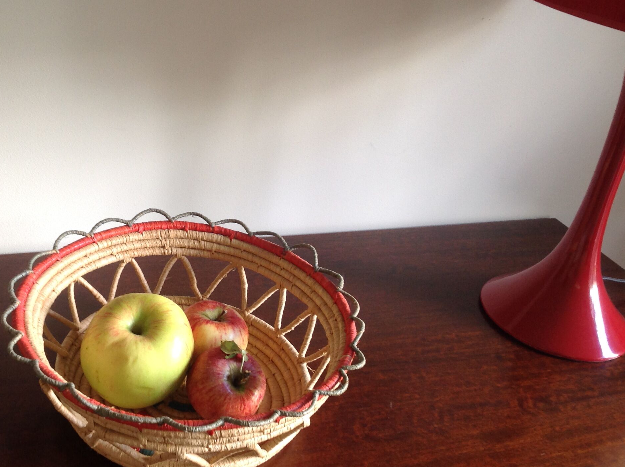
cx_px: 230
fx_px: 865
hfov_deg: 39.4
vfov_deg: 30.2
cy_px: 230
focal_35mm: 48
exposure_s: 1/15
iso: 64
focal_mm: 4.28
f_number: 2.4
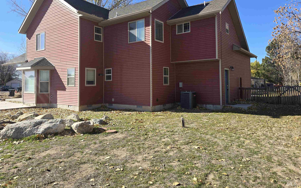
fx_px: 205
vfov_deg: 49.0
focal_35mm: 25
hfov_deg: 72.5
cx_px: 149
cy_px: 76
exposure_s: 1/509
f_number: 1.7
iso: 12
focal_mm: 6.3
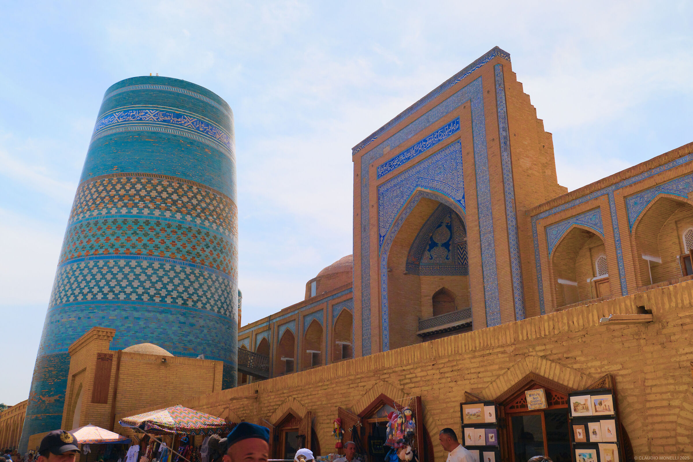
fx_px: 616
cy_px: 231
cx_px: 346
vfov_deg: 41.1
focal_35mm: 32
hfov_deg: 58.7
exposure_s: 1/120
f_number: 5
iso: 640
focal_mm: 21.4
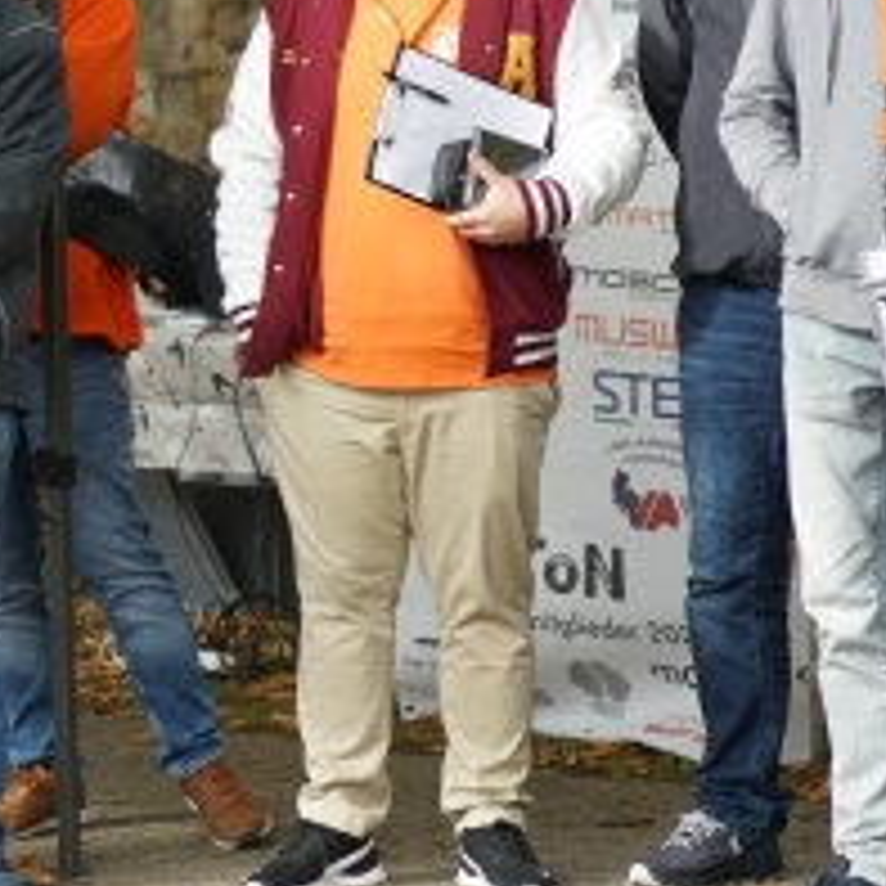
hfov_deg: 9.4
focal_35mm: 181
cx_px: -477
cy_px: 328
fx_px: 5241
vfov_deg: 9.7
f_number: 3.5
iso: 250
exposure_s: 1/250
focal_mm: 60
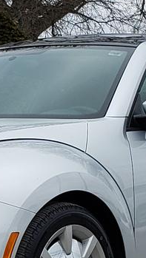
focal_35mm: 83
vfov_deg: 25.3
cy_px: 194
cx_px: 15
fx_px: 570
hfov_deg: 14.5
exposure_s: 1/734
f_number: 2.4
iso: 50
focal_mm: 4.3
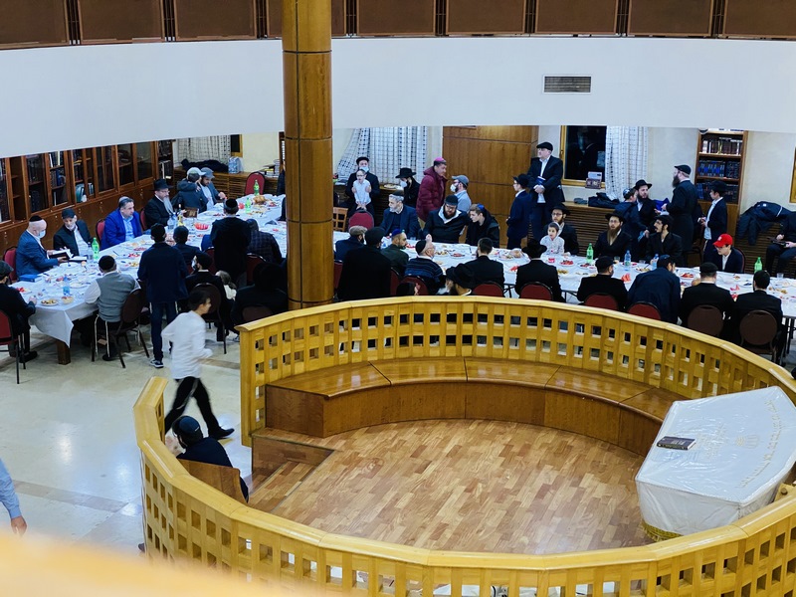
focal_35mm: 52
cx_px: 398
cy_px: 298
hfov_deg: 36.8
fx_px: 1196
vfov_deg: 28.0
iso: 250
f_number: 2
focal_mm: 6
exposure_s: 1/50
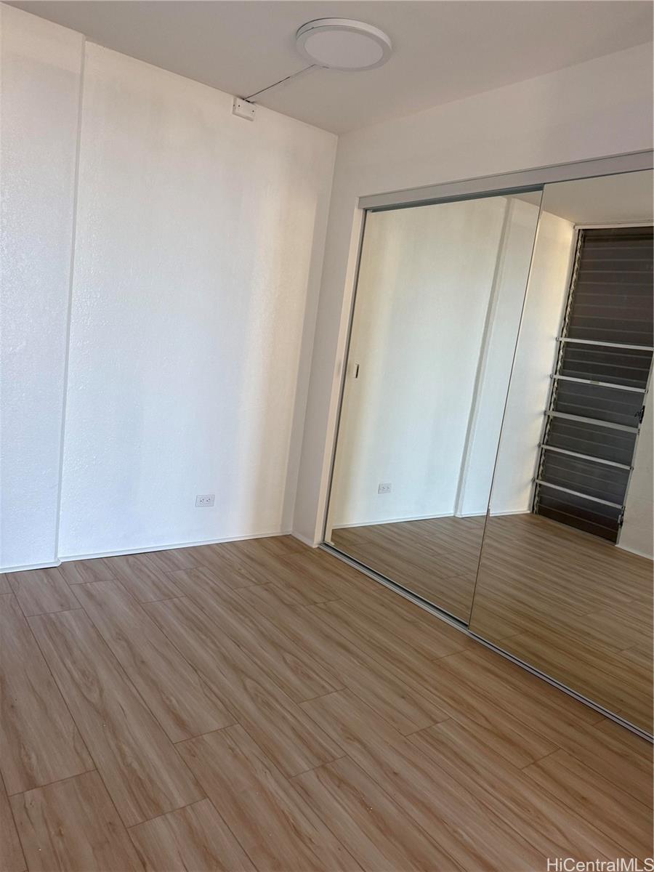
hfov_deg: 56.8
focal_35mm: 24
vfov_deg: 71.6
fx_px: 605
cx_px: 327
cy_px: 436
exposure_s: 1/121
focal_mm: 6.76
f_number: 1.78
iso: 200
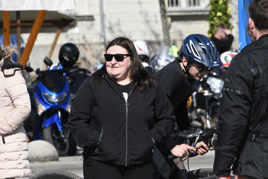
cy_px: 90
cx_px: 134
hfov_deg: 4.2
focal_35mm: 495
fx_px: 3685
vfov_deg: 2.8
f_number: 14
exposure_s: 1/8000
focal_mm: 330
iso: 6400
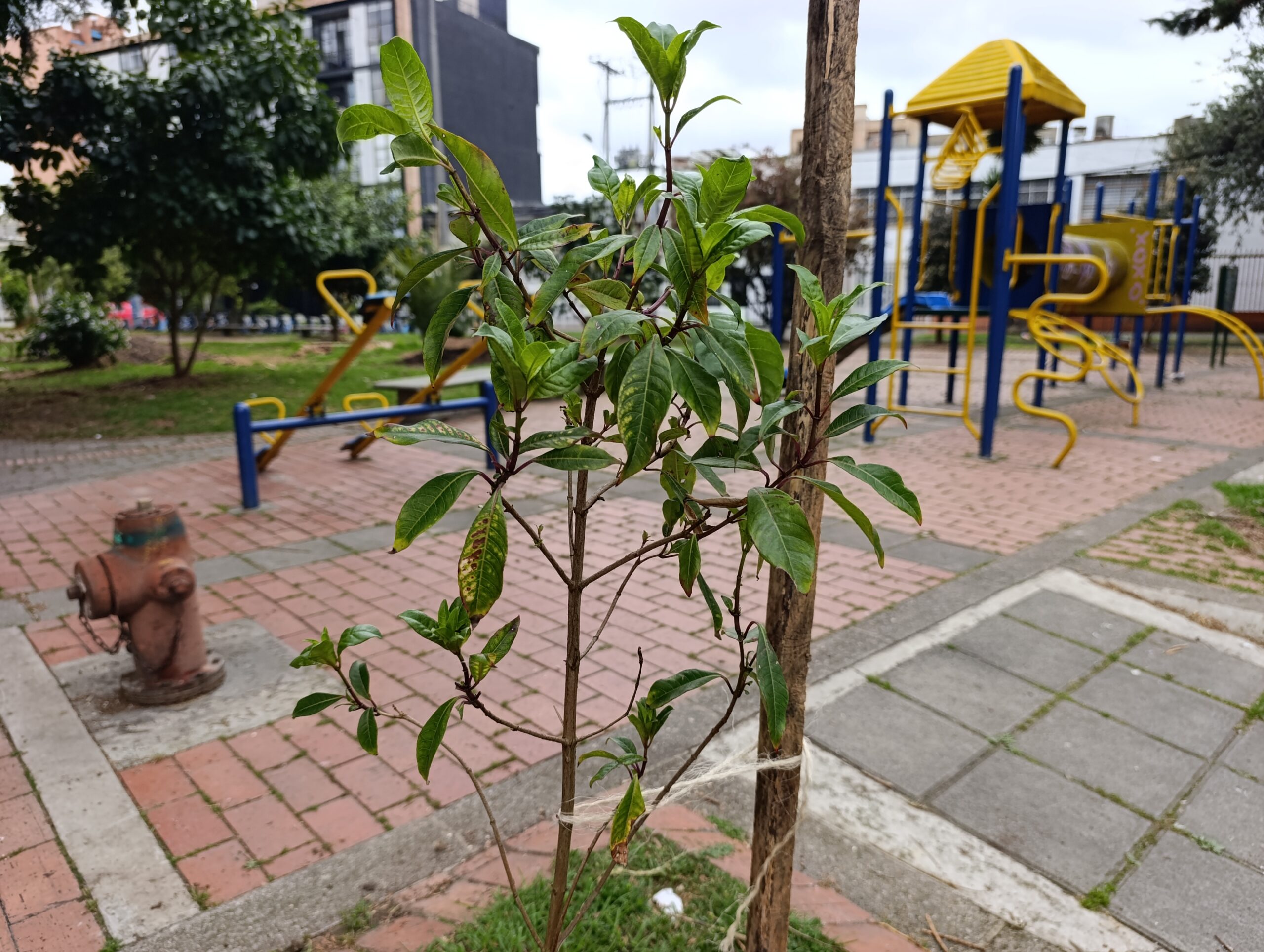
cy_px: 476
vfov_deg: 59.0
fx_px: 841
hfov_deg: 73.8
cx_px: 632
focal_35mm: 23
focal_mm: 6.14
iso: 50
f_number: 1.6
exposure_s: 1/178
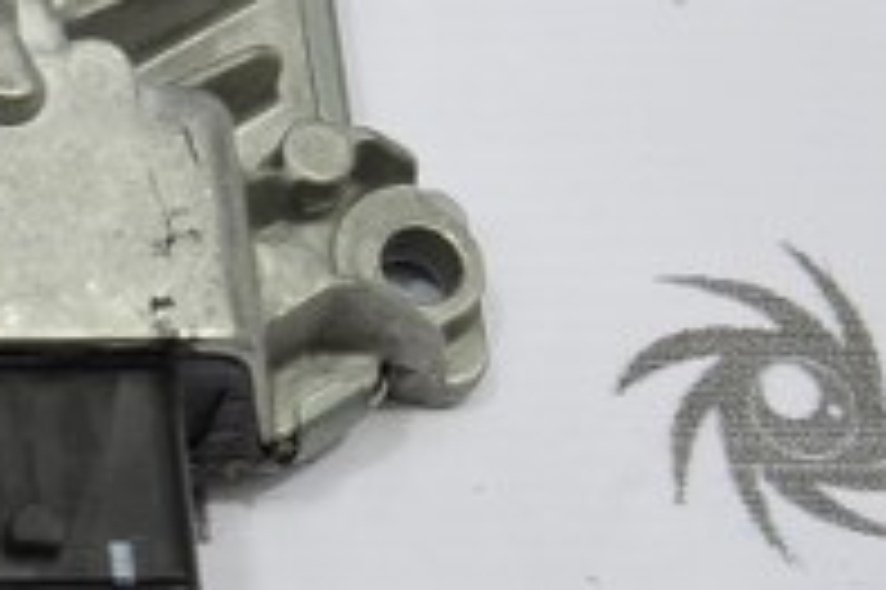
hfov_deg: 12.8
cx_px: -490
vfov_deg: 9.0
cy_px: -59
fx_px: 3713
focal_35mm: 151
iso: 200
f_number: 4.5
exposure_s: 1/40
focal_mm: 22
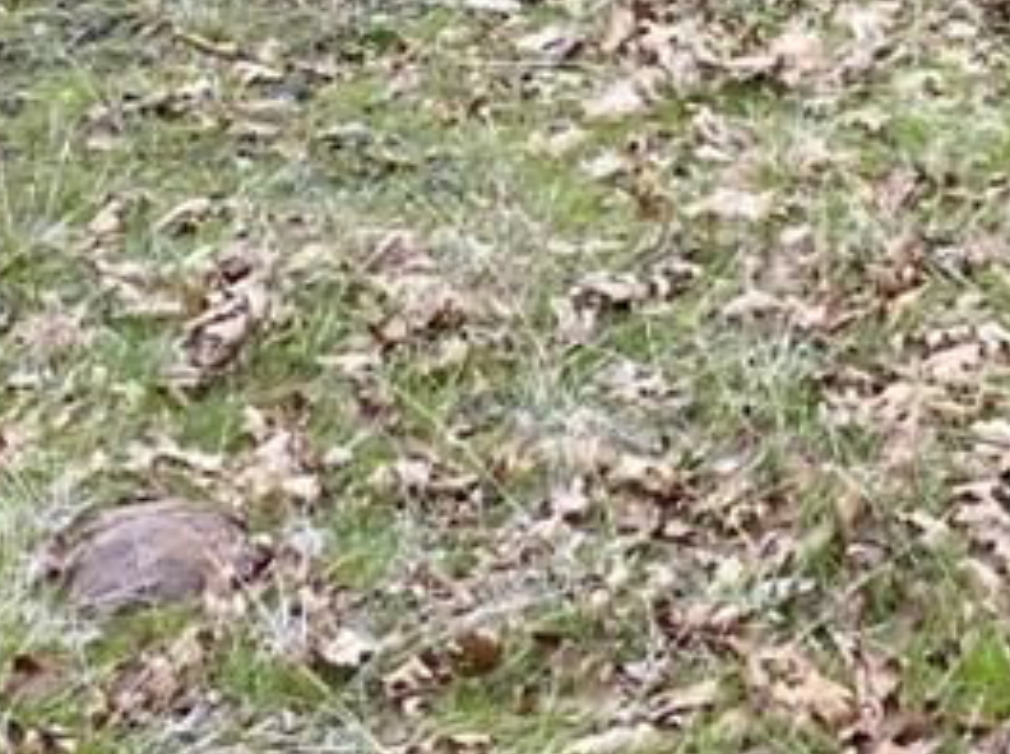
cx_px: 914
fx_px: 4310
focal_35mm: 148
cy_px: -383
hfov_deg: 13.2
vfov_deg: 9.7
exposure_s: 1/574
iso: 32
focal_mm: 4.25
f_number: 1.8
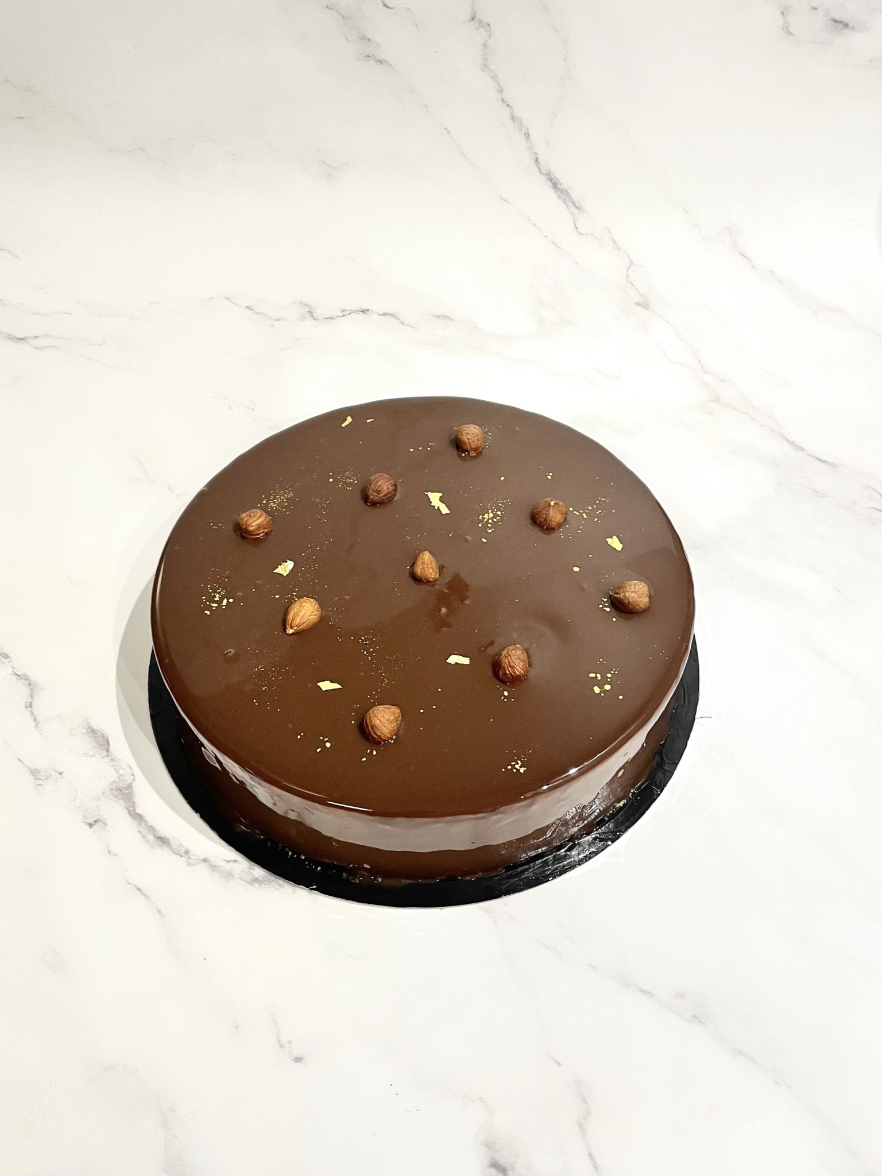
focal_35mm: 26
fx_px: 883
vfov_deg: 67.3
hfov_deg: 53.1
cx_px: 441
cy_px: 588
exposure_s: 1/50
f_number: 1.6
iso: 64
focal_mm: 4.2
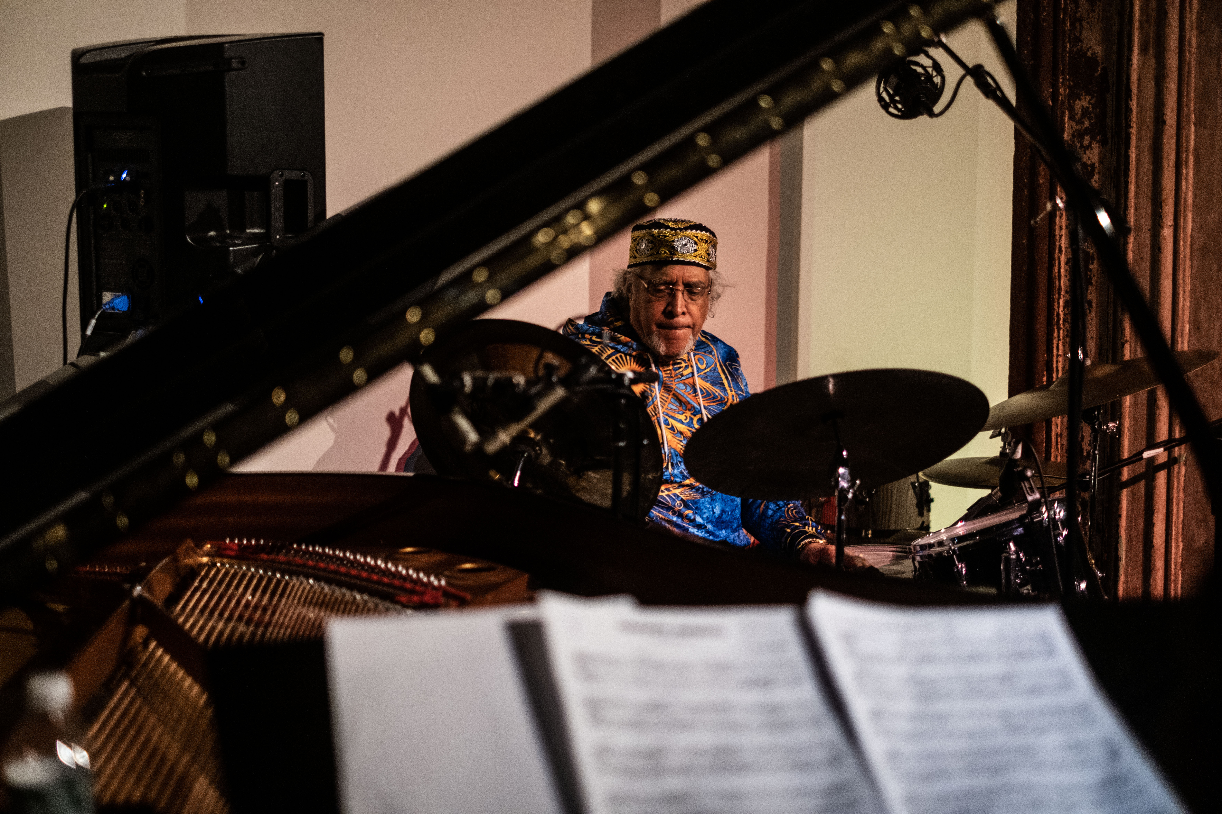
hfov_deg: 37.5
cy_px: 407
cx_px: 611
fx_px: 1799
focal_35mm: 53
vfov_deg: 25.5
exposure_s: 1/250
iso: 3200
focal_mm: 35
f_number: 1.4
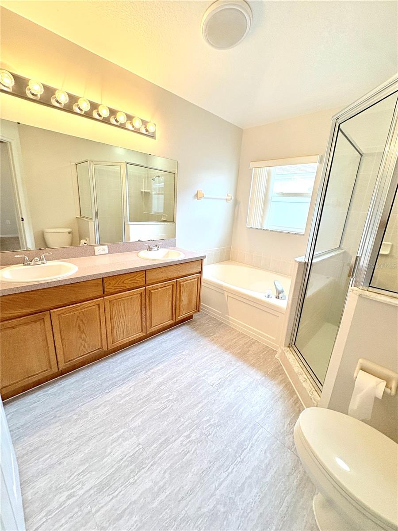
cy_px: 266
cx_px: 199
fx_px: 215
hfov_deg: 85.7
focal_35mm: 14
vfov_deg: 102.1
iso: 250
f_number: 2.2
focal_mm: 2.22
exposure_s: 1/120
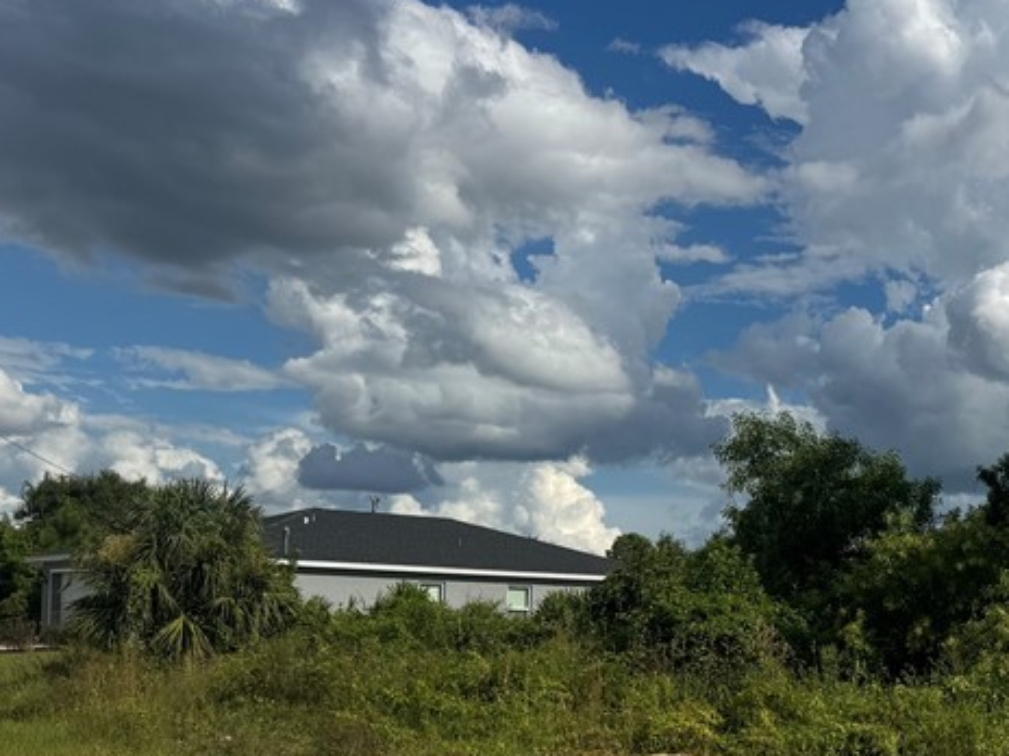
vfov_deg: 27.1
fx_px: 1545
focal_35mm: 53
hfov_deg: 32.9
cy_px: 582
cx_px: 1031
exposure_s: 1/7937
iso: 80
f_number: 1.78
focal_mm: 6.76
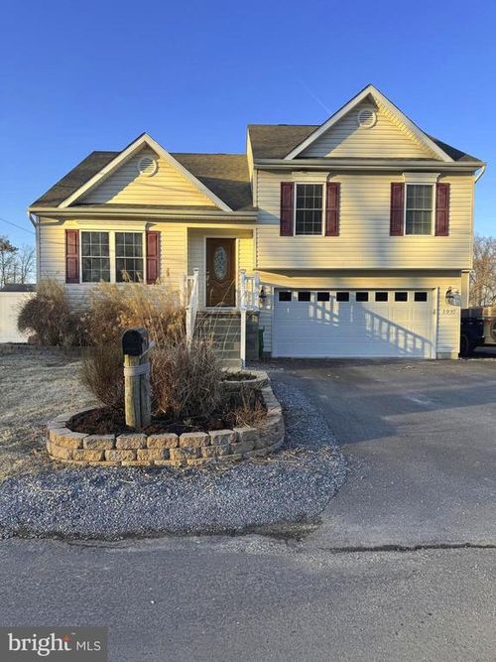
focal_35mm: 24
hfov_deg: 56.8
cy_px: 331
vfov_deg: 71.6
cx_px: 248
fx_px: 459
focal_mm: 6.76
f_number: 1.78
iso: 80
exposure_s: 1/1456
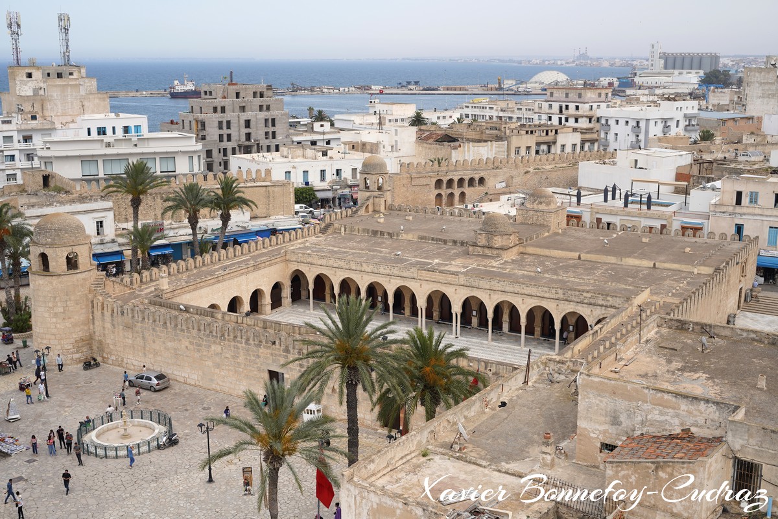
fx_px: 886
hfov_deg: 47.4
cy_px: 260
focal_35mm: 41
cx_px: 389
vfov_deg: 32.6
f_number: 5.6
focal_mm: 41
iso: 100
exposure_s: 1/200
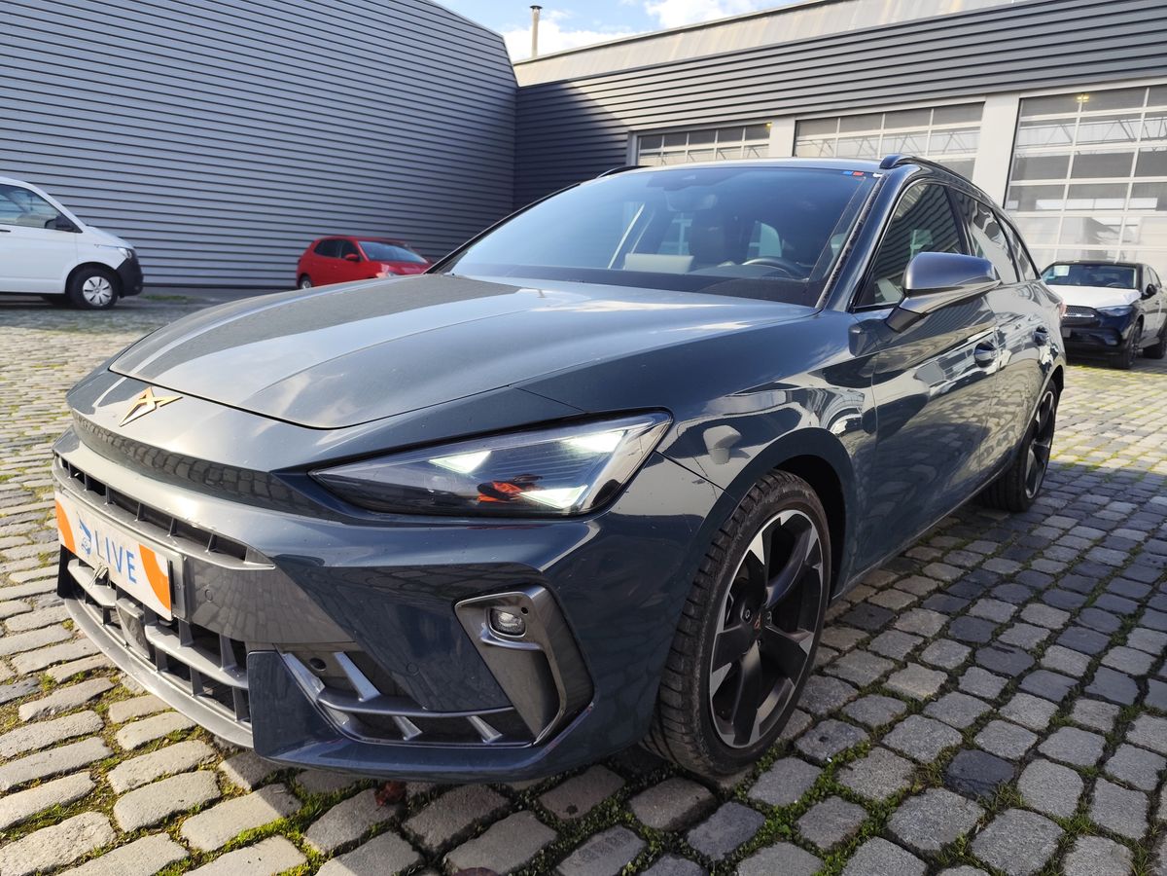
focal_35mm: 23
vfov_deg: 58.9
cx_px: 584
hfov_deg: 73.9
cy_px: 438
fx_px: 775
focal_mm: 6.19
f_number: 1.65
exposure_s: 1/483
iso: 50
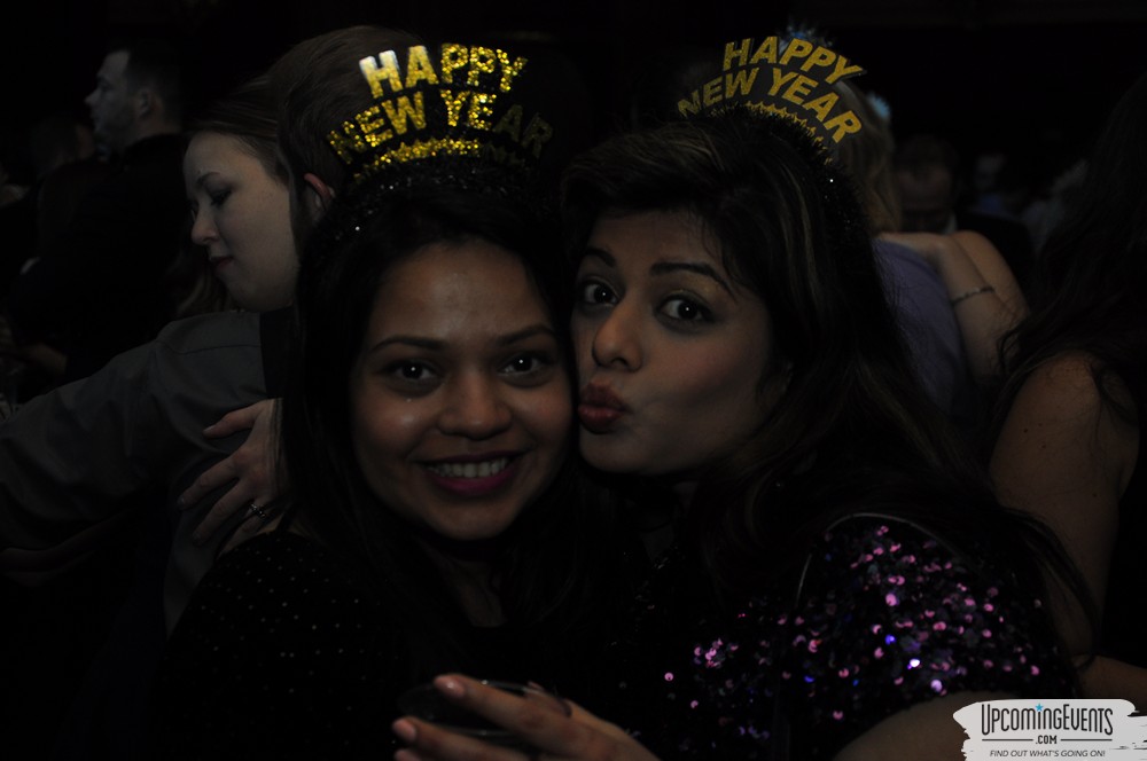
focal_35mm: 68
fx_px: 2148
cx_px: 574
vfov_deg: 20.1
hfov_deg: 29.9
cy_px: 380
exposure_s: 1/60
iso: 720
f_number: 5
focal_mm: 45
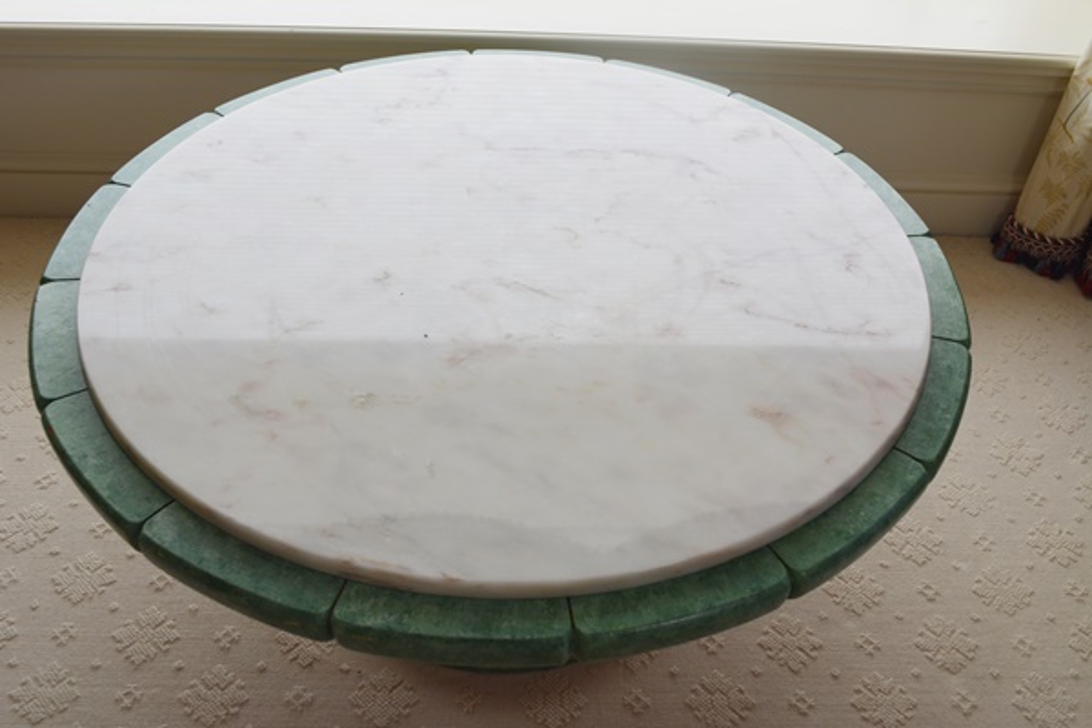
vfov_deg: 36.9
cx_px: 546
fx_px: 1092
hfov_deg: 53.1
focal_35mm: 36
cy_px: 364
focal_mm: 24
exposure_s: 1/160
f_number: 6.3
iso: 200
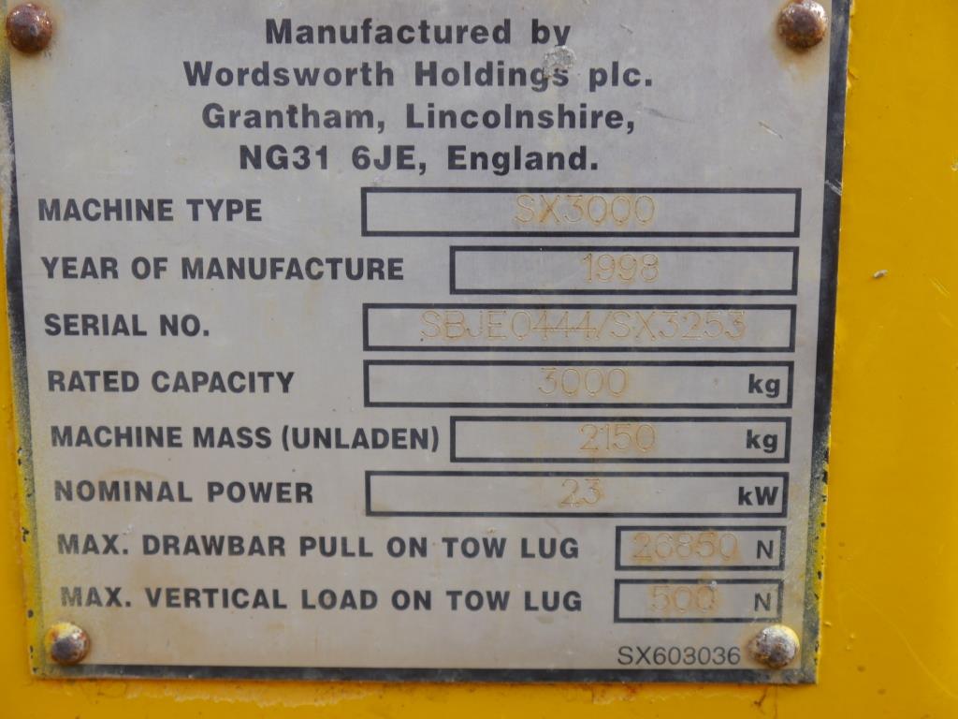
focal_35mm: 62
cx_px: 479
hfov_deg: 31.2
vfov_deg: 23.7
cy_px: 360
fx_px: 1716
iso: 160
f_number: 5
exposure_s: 1/125
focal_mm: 31
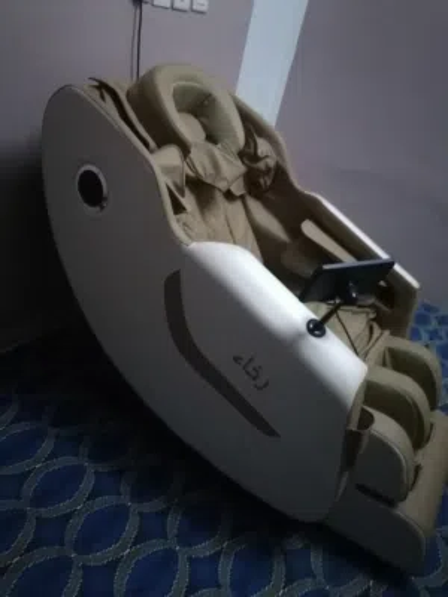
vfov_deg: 65.3
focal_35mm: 27
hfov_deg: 51.4
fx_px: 466
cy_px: 298
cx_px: 224
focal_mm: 5.3
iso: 2000
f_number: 1.8
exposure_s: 1/20
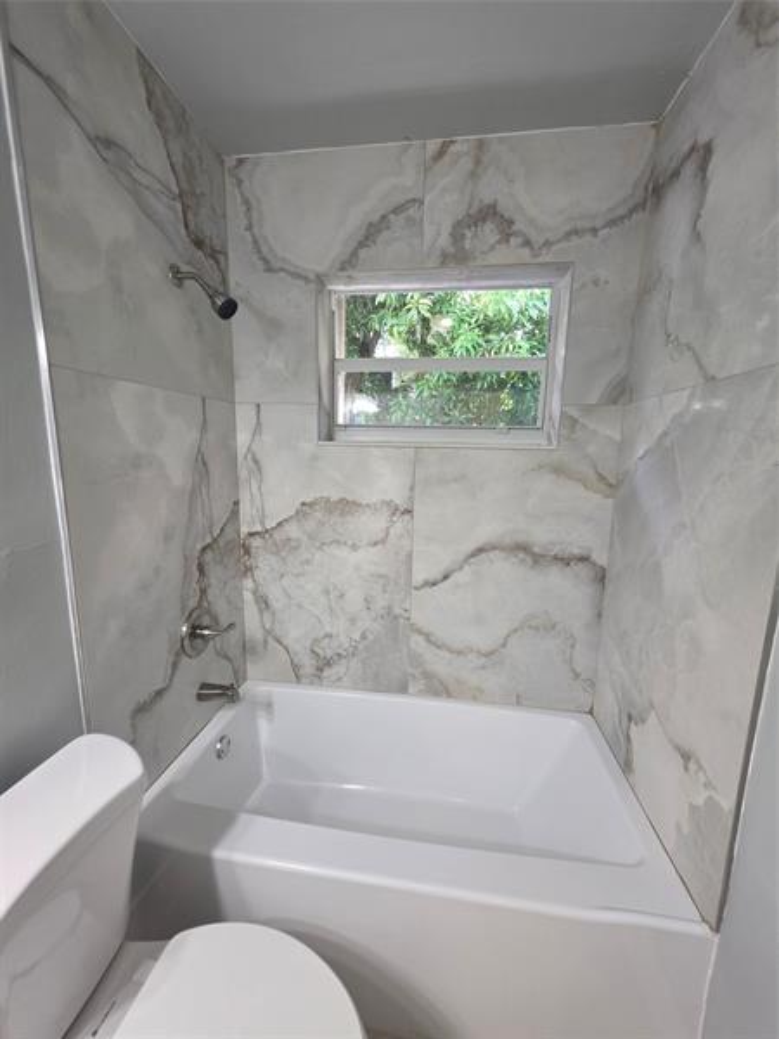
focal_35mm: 13
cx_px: 390
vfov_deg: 106.2
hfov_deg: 89.9
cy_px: 520
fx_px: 390
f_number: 1.9
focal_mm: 2.2
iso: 160
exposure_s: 1/120
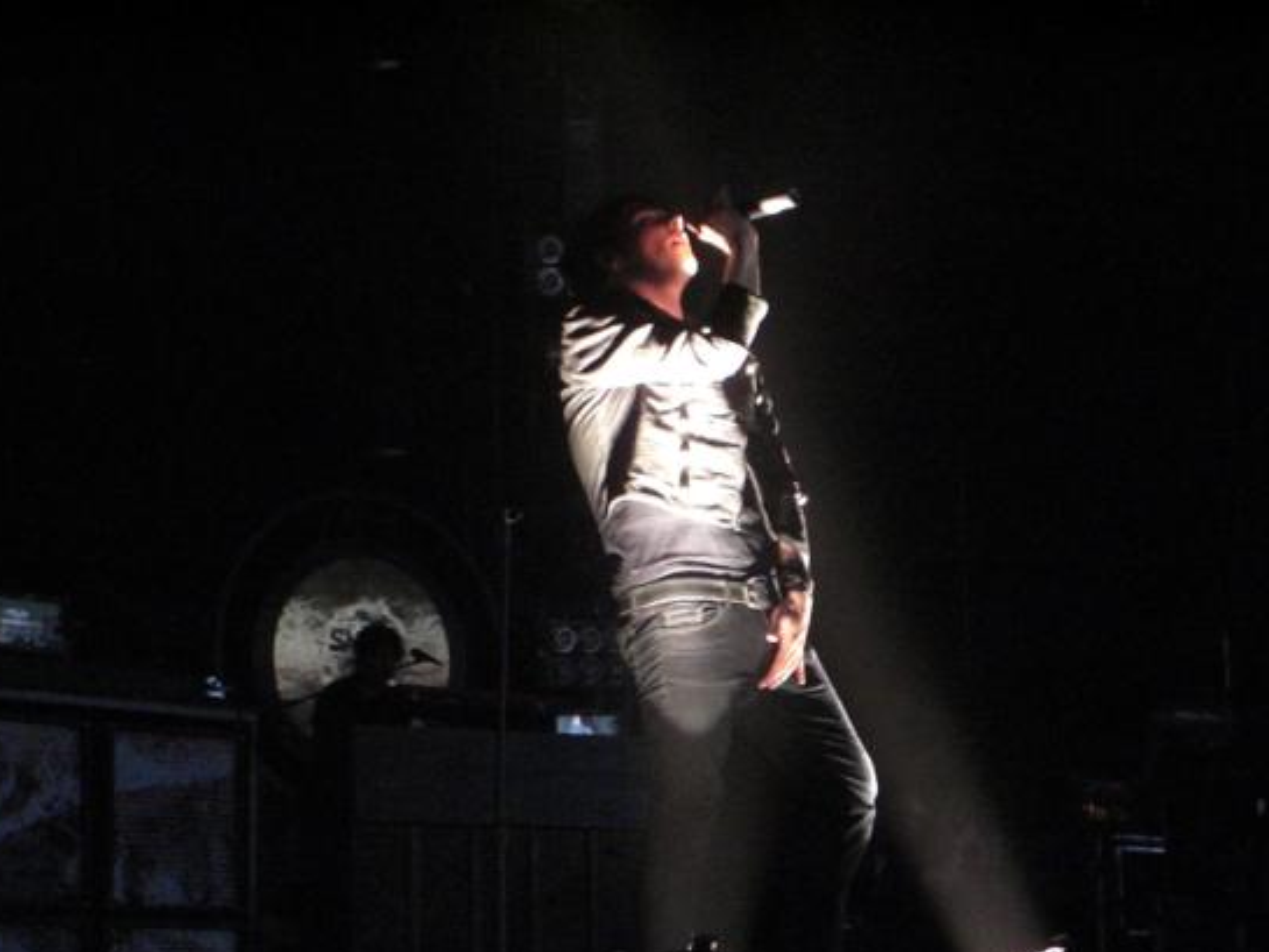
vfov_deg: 15.7
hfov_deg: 20.9
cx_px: 636
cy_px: 556
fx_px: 3447
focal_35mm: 94
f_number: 4.4
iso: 1600
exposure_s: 1/60
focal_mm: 16.6
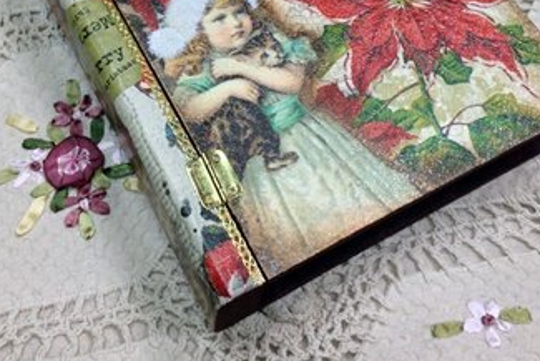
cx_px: 277
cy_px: 48
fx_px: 840
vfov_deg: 23.7
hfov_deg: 35.6
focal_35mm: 56
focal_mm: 4.28
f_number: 2.4
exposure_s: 1/30
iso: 64
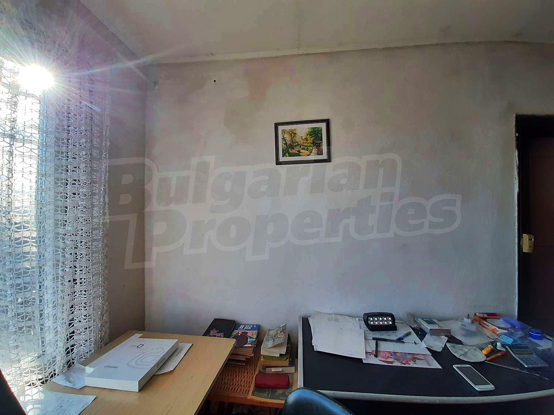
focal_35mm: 13
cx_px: 277
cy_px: 208
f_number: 2.2
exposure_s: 1/100
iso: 64
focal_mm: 1.42
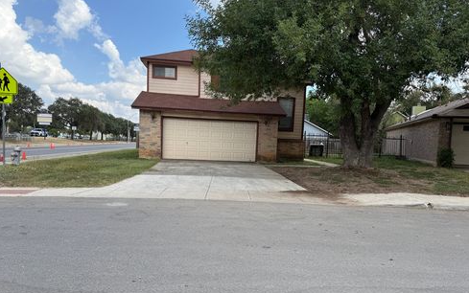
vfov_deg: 47.5
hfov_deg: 70.4
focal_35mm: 26
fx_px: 332
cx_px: 236
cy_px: 163
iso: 100
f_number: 1.78
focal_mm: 6.76
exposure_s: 1/2370
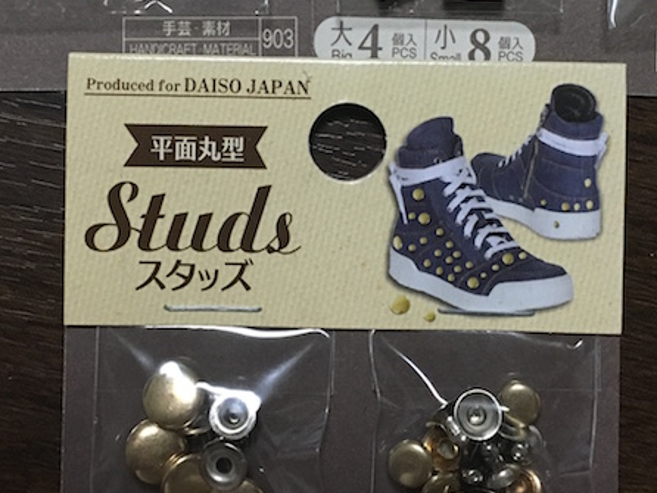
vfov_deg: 22.3
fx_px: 1234
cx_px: 359
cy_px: 91
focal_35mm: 65
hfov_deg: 29.8
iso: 160
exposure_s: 1/30
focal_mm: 4.15
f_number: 2.2
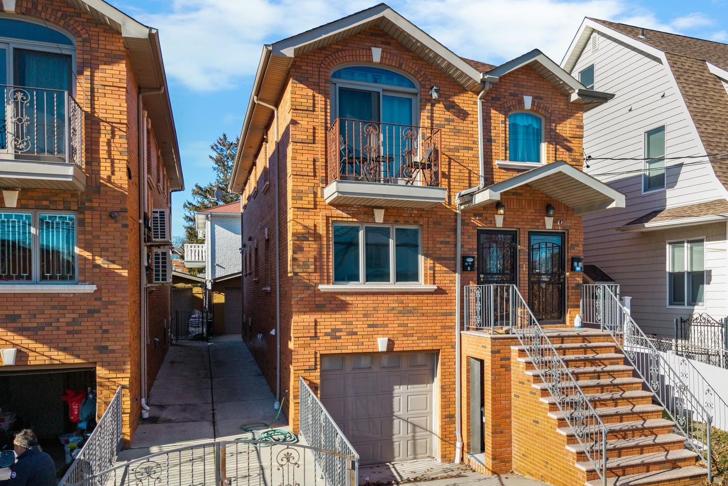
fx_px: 667
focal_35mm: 33
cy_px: 299
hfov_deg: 56.1
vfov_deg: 39.7
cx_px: 479
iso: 100
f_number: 1.8
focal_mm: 8.67
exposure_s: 1/60
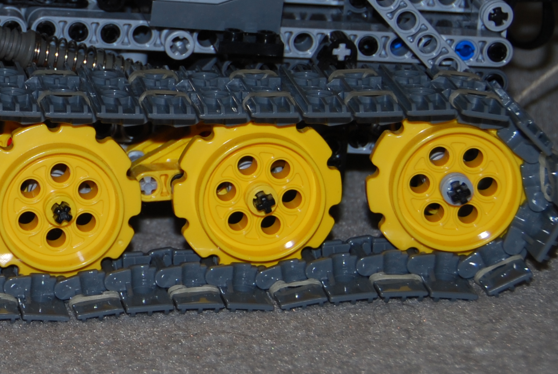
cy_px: 76
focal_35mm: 231
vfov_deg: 6.0
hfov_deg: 8.8
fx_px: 3585
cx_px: -72
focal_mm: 56
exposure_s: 1/60
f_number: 5
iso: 100
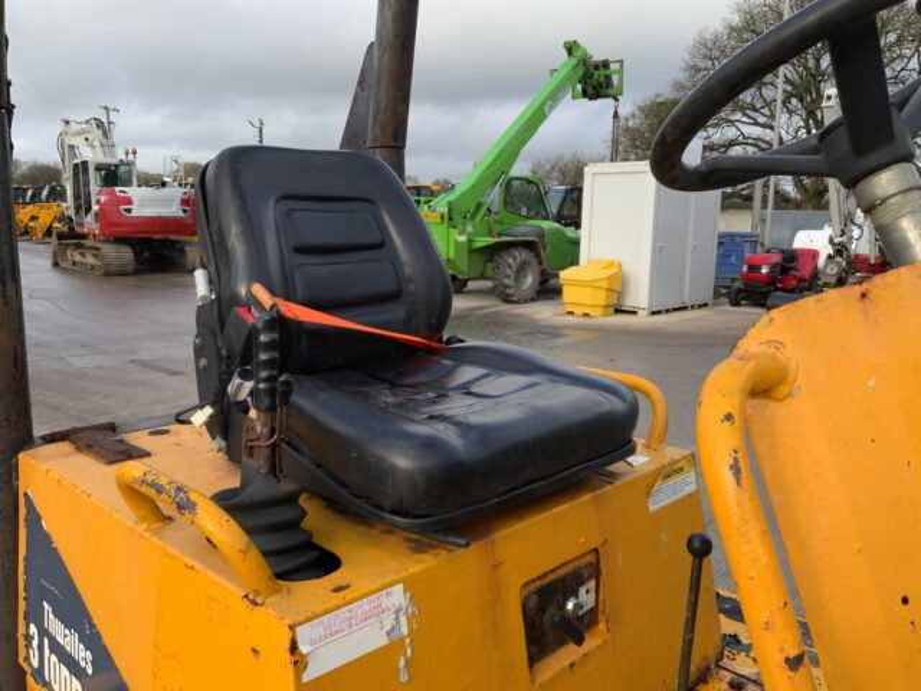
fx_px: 772
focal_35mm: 29
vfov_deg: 48.2
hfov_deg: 61.7
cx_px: 460
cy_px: 346
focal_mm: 3
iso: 16
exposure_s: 1/524
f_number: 1.8
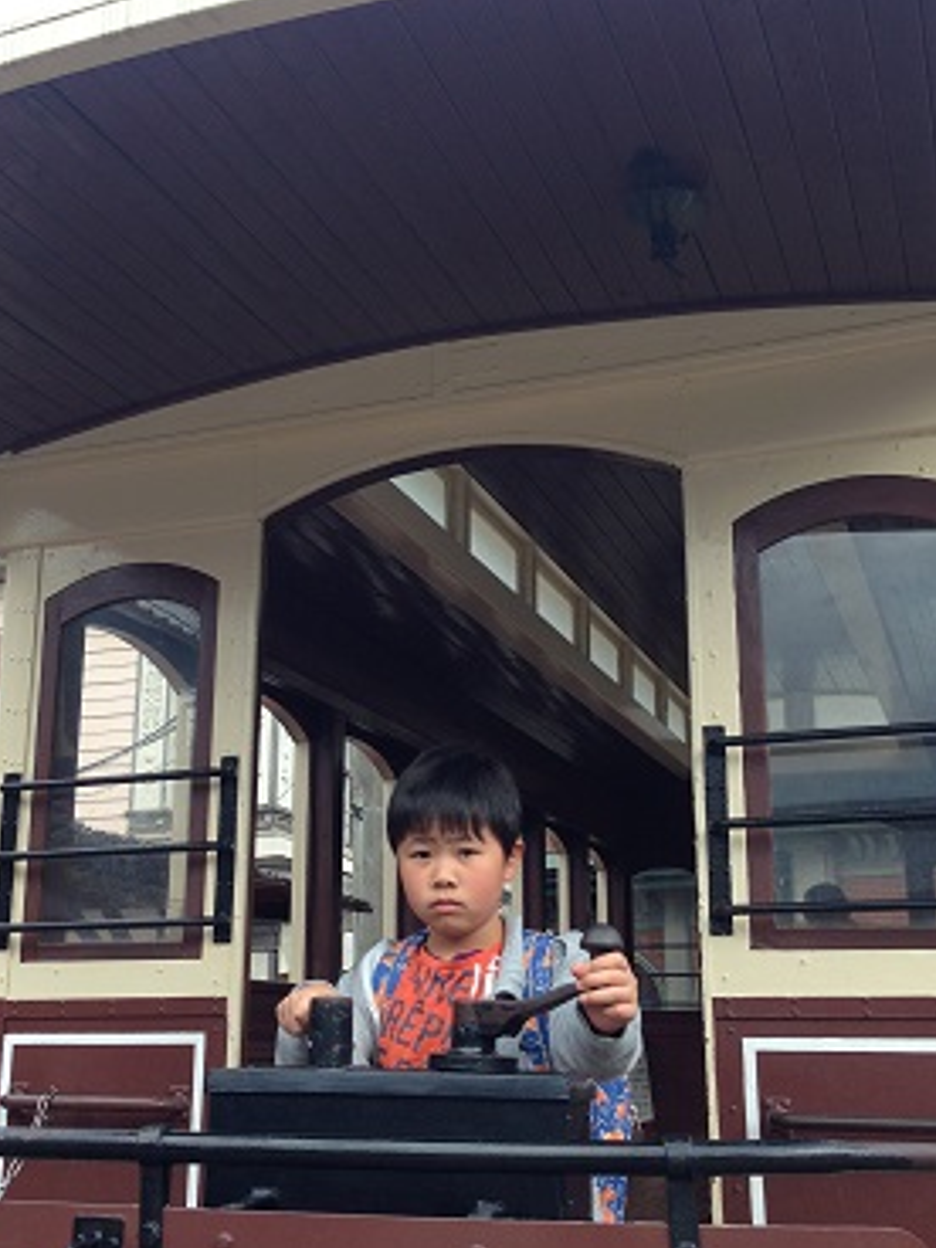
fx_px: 1586
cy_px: 661
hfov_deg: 32.8
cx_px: 421
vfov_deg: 42.9
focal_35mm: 44
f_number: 2.4
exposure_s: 1/188
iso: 50
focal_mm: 4.12
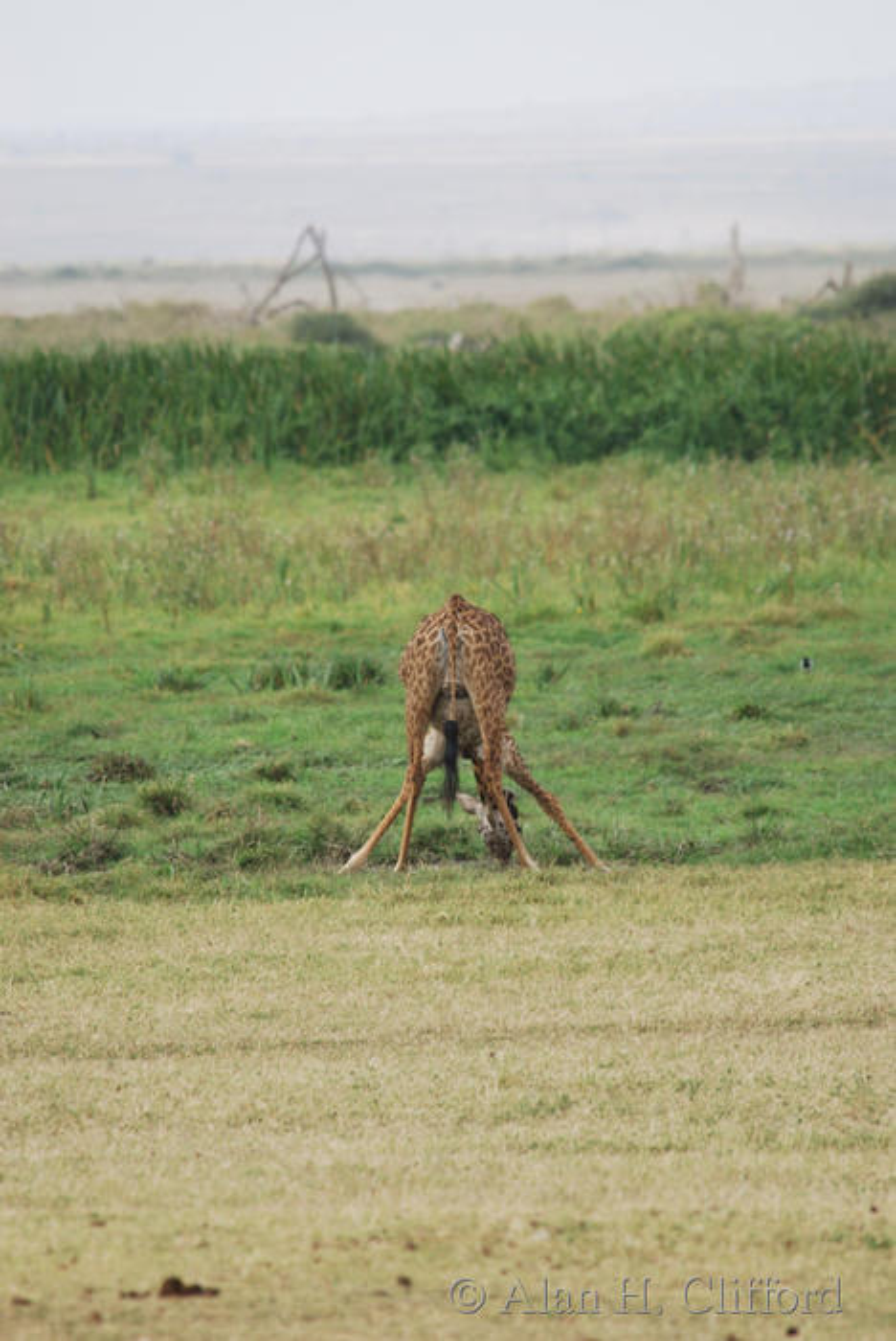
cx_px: 448
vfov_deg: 3.4
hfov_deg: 2.3
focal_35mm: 600
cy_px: 670
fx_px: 22354
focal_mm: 400
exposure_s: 1/160
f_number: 5.6
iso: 100
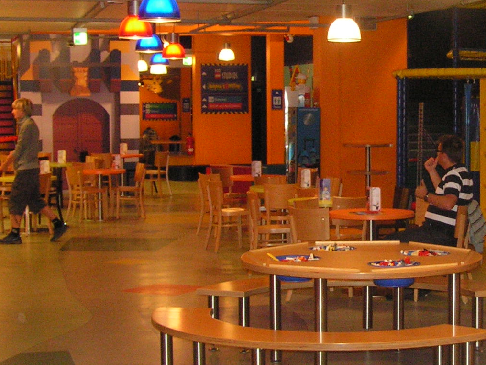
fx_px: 1193
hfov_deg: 22.6
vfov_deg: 17.3
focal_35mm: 85
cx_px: 414
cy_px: 123
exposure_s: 1/40
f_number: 2.8
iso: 200
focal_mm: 6.3
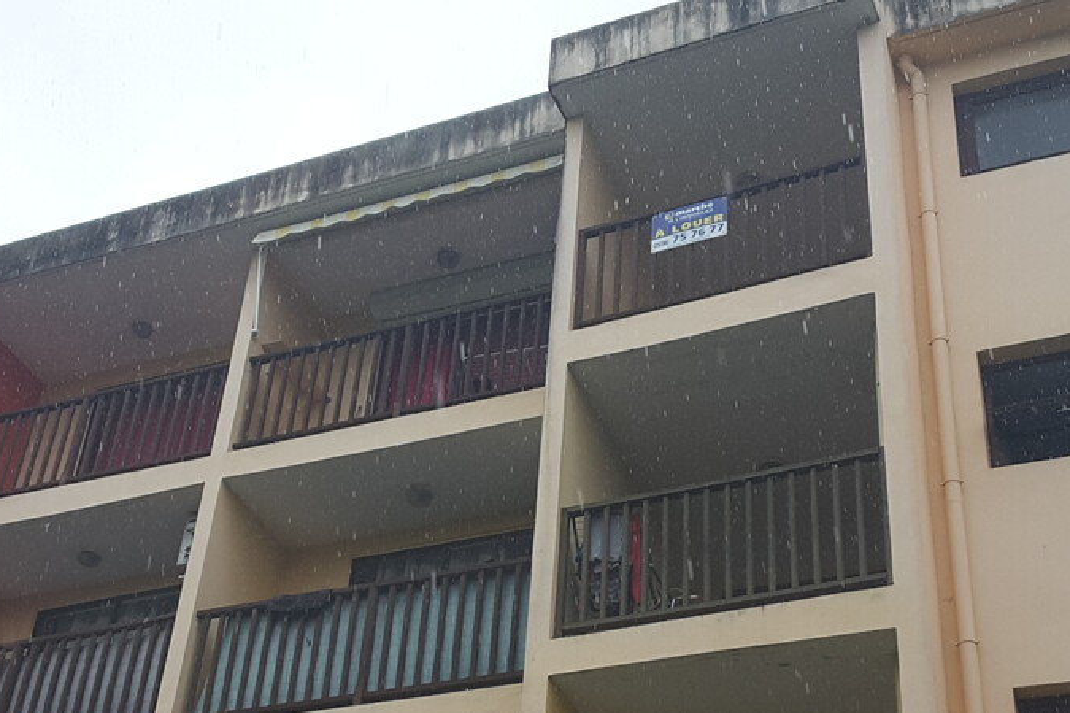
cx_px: 462
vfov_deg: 27.2
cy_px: 521
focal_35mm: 49
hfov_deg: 40.3
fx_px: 1456
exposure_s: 1/820
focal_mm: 2.9
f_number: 1.9
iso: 40
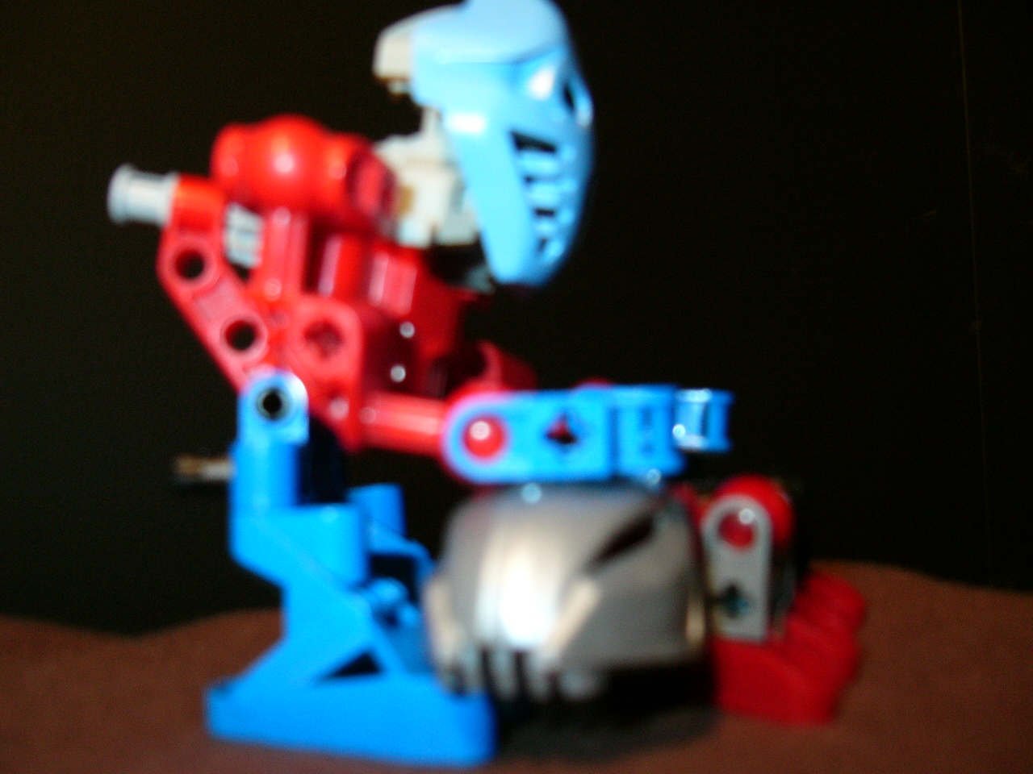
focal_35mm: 35
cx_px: 516
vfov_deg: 40.7
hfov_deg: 52.6
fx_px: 1044
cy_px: 387
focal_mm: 5.8
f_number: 2.8
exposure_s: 1
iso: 100
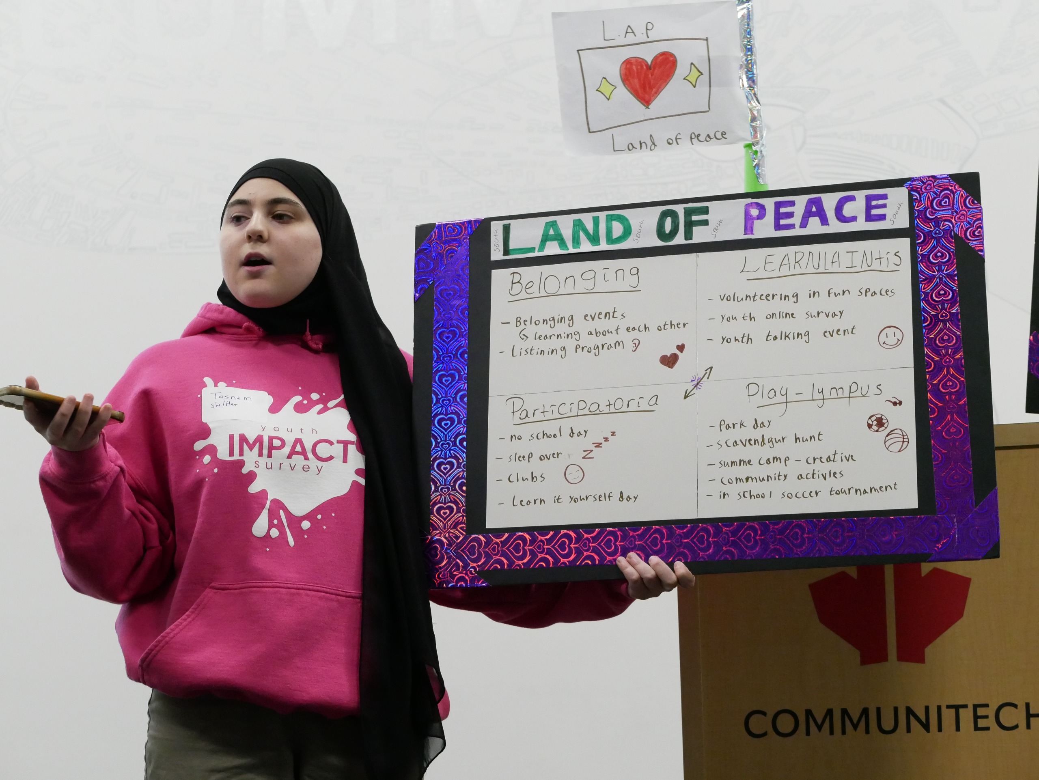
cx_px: 520
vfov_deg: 17.2
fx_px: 2582
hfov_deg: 22.7
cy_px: 390
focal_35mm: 86
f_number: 4
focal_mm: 43
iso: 3200
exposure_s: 1/200
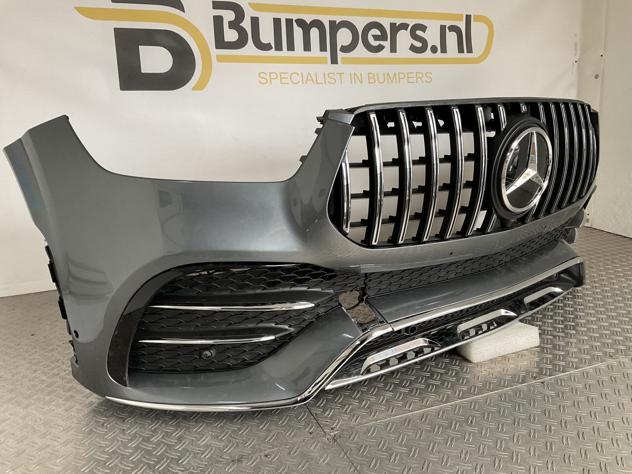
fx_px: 529
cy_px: 237
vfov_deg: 48.2
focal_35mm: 29
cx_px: 316
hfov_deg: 61.7
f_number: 1.8
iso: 64
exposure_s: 1/50
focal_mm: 3
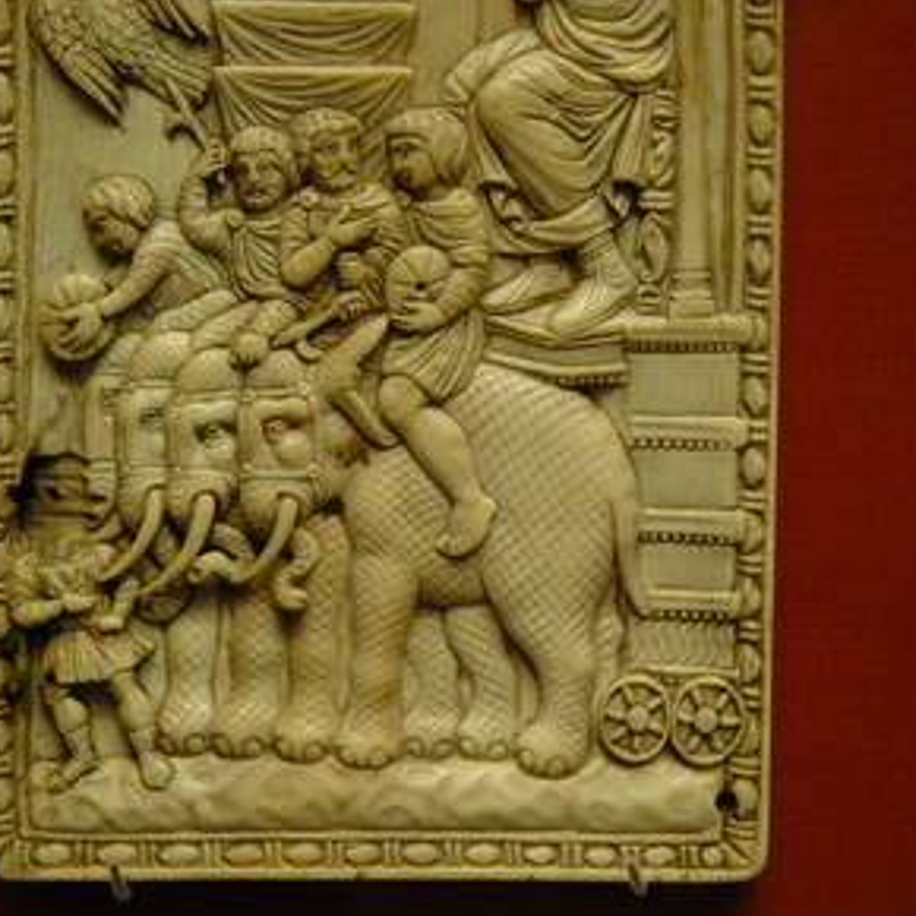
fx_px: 2545
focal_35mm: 85
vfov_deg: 20.4
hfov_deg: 20.4
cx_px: 445
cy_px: 458
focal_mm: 44
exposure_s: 1/15
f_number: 4.5
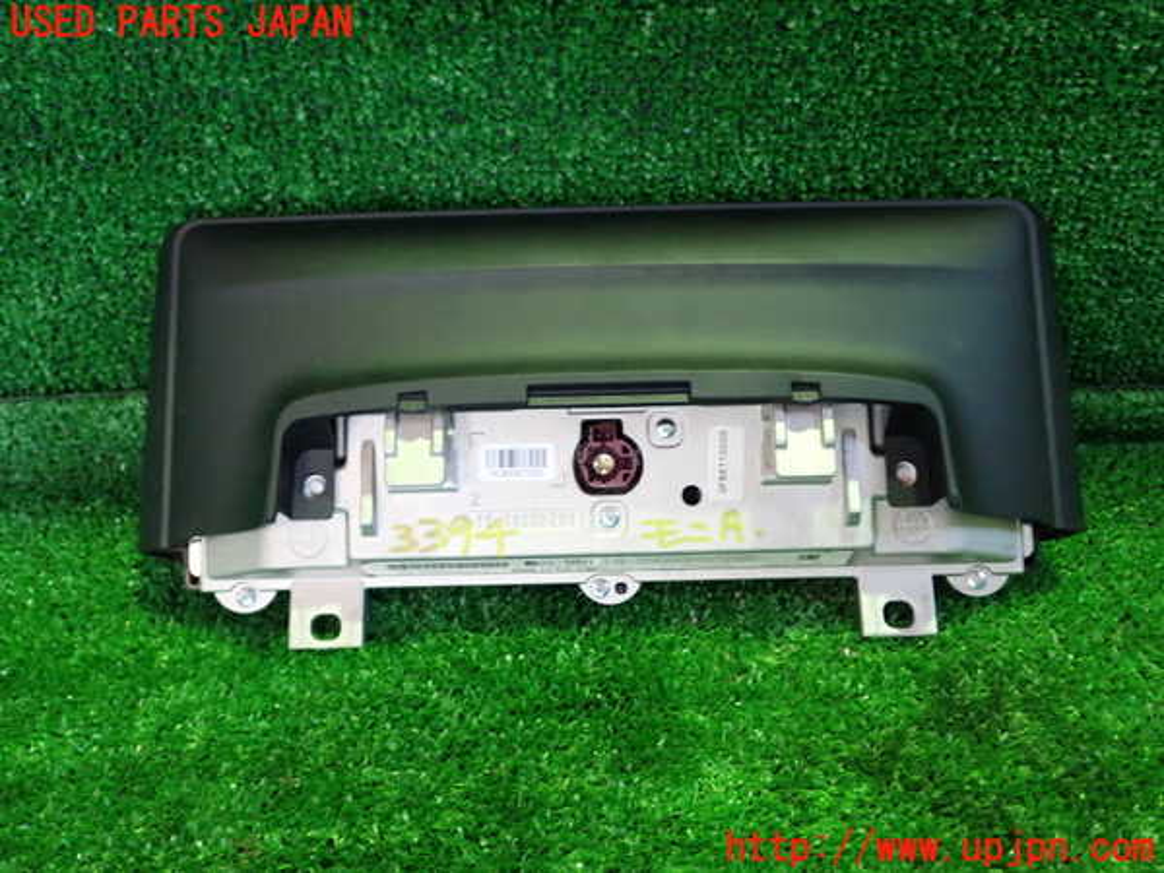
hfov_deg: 51.4
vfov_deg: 39.7
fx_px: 1211
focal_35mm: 36
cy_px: 436
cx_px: 582
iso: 800
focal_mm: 6.37
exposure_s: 1/25
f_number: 2.5
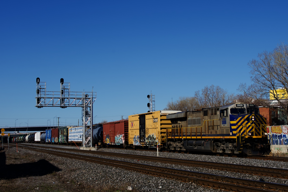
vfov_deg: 24.2
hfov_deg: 35.6
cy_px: 92
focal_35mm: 56
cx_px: 155
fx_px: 448
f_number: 8
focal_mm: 49
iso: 320
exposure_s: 1/640
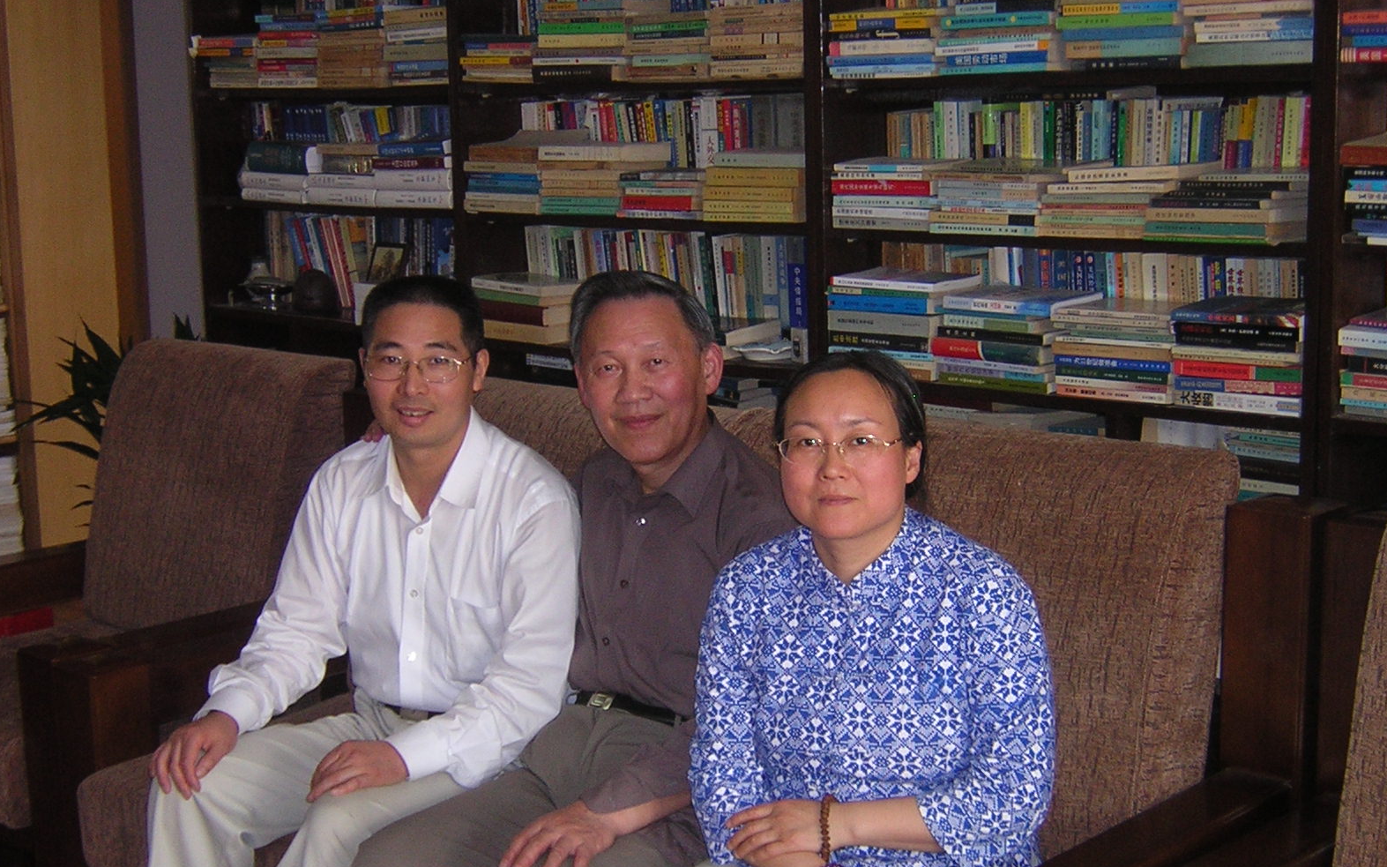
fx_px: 2079
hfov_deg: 36.9
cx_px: 688
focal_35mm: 55
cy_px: 446
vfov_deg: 23.6
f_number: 3.1
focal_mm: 6.6
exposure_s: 1/60.1
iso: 206
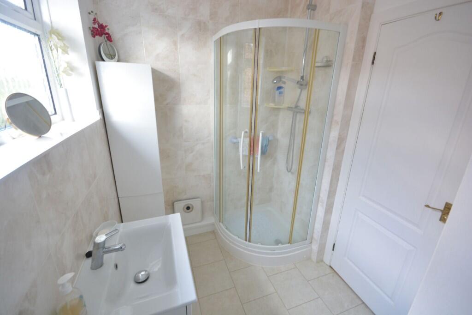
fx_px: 197
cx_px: 236
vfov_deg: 77.3
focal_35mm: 15
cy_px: 158
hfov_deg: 100.4
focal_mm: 10
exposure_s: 1/8
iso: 400
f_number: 8
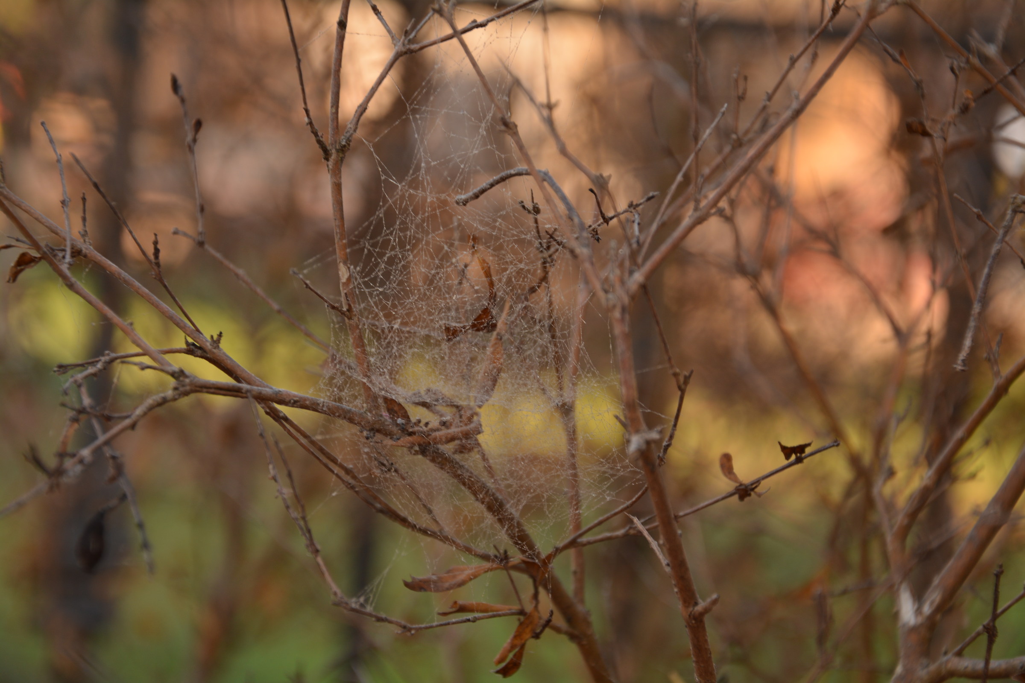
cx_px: 512
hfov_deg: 19.5
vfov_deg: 13.0
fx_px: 2989
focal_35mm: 105
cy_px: 342
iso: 100
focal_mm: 70
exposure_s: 1/60
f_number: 5.3
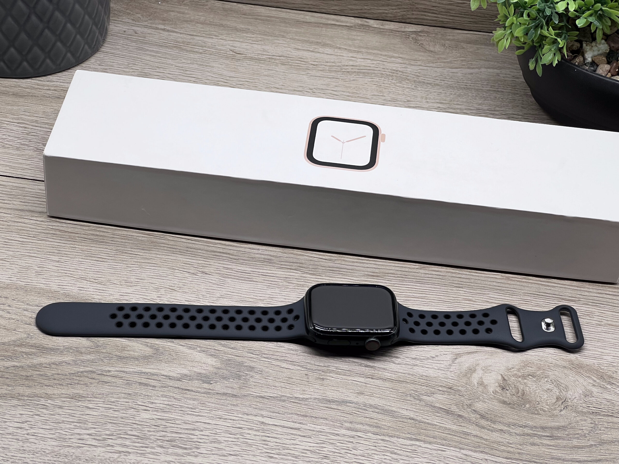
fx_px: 1377
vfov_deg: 19.1
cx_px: 310
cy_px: 232
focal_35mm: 77
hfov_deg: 25.3
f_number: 2.8
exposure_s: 1/99
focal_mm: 9
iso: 40
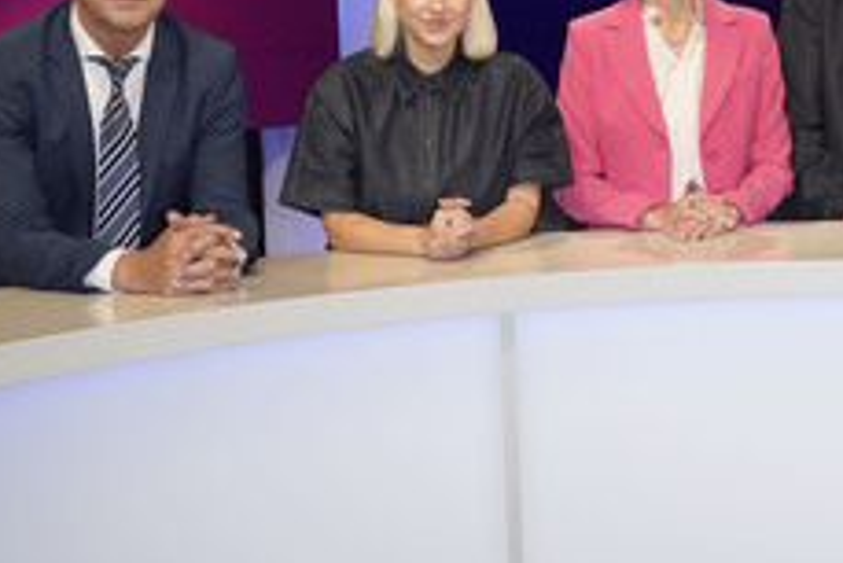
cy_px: 132
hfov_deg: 32.4
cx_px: 742
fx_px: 1382
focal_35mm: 59
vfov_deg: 22.8
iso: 2000
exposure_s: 1/160
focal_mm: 30
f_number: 6.3
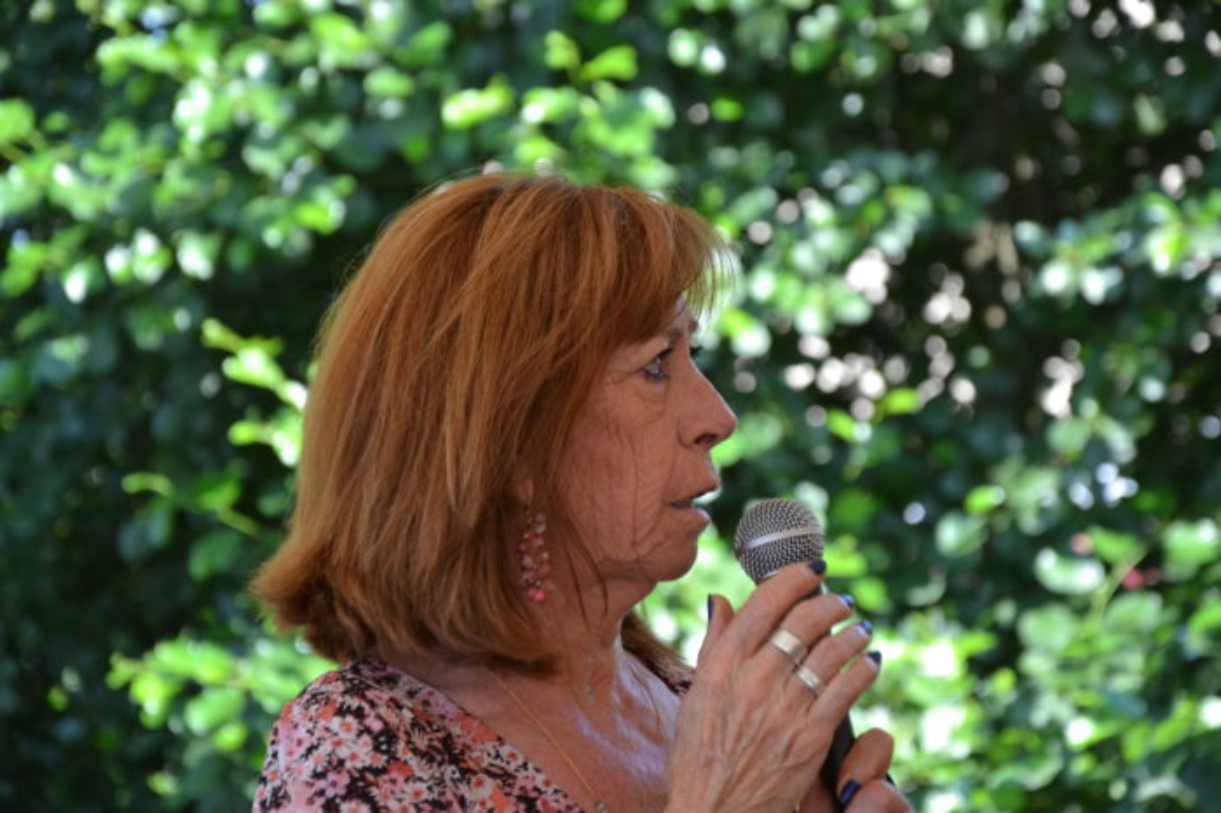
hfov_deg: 13.0
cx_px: 610
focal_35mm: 158
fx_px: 5339
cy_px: 406
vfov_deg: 8.7
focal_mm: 105
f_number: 5.6
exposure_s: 1/200
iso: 400
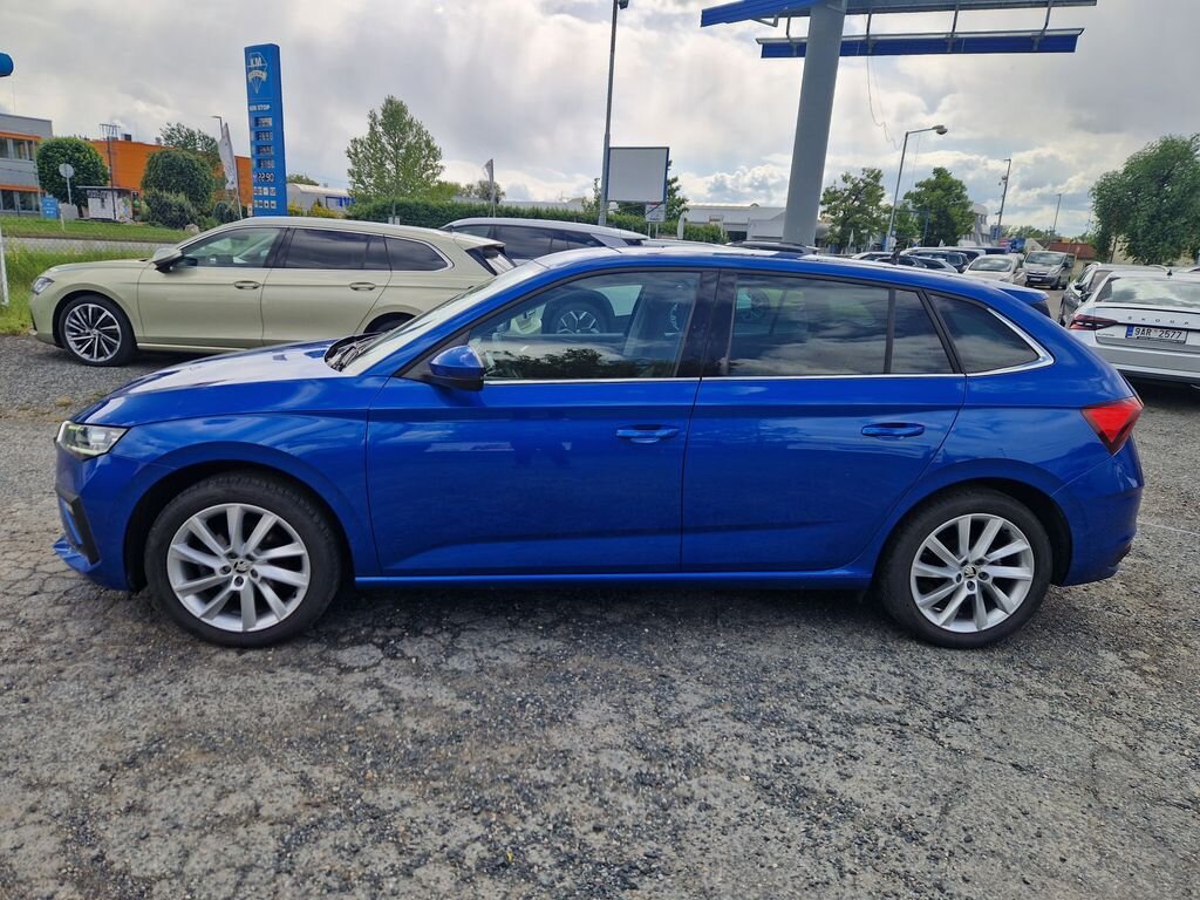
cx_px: 600
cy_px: 450
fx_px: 797
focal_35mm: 23
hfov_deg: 73.9
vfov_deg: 58.9
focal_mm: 5.4
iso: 50
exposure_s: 1/1188
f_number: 1.8
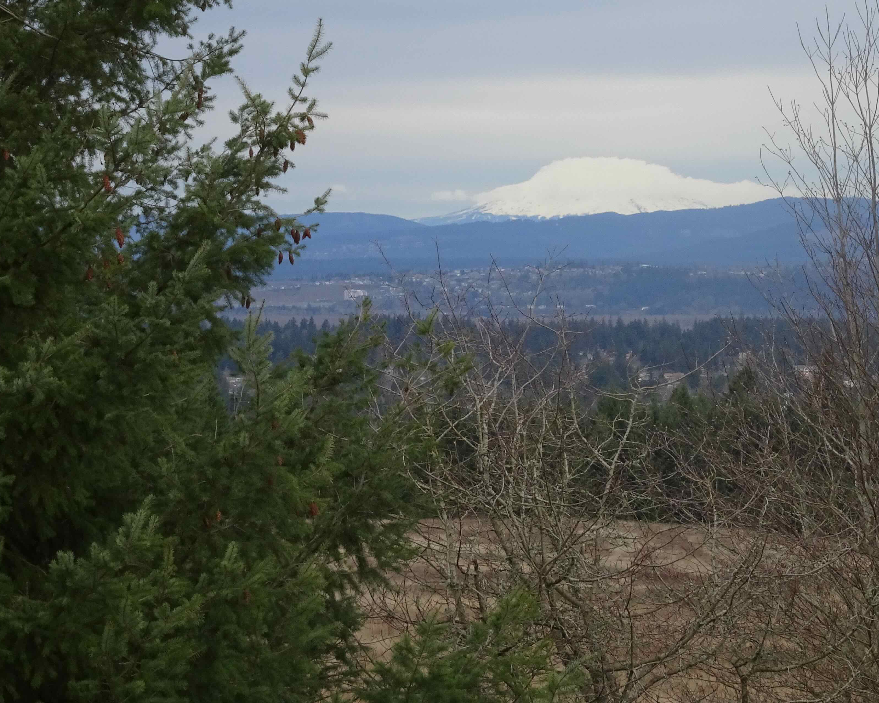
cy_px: 216
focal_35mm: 152
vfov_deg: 10.2
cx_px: 654
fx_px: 3955
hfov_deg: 12.6
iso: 125
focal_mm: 17.49
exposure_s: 1/125
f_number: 5
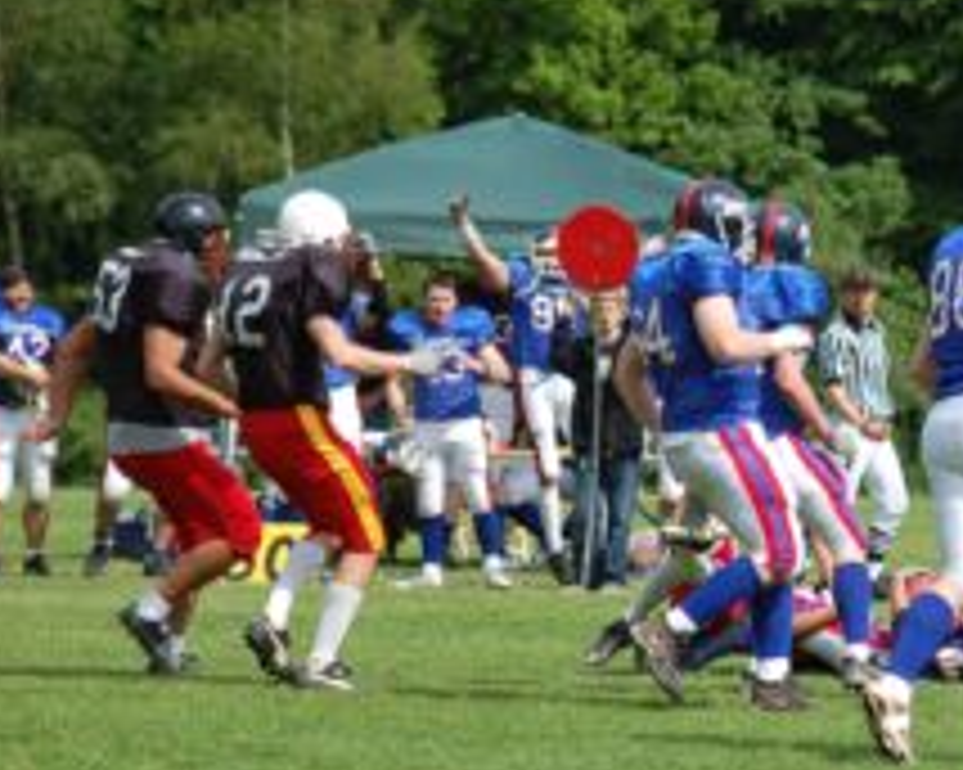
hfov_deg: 5.4
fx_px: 10170
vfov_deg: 4.3
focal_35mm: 357
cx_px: 839
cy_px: 612
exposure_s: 1/1250
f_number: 5
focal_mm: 120
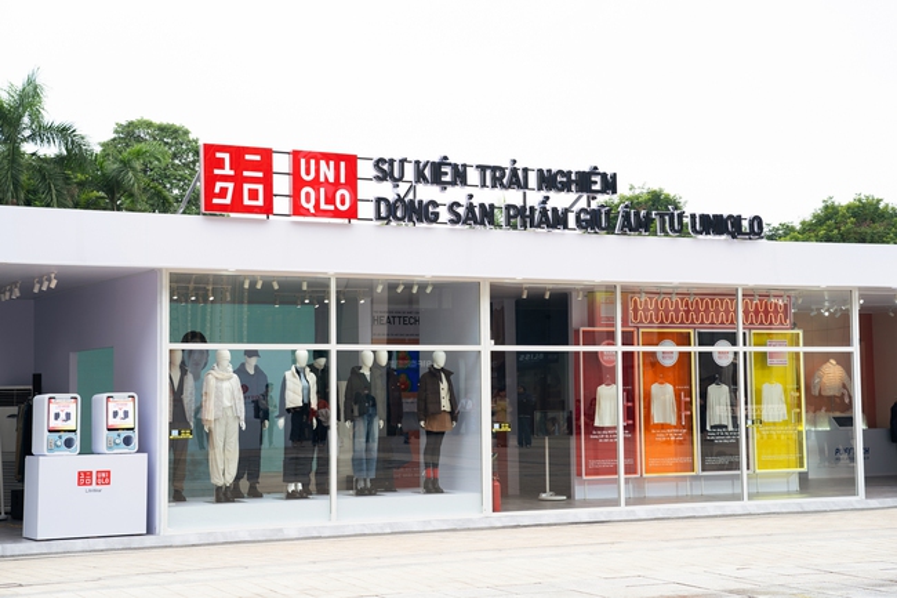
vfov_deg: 20.6
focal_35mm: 66
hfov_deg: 30.5
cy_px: 299
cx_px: 448
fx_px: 1644
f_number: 4
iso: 125
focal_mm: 66
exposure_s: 1/160
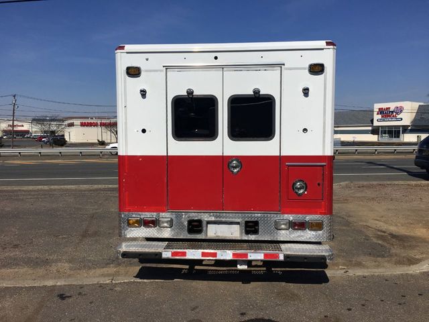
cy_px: 161
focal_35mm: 29
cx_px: 214
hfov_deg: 61.7
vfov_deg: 48.2
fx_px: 359
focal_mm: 4.15
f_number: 2.2
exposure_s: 1/4808
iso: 25
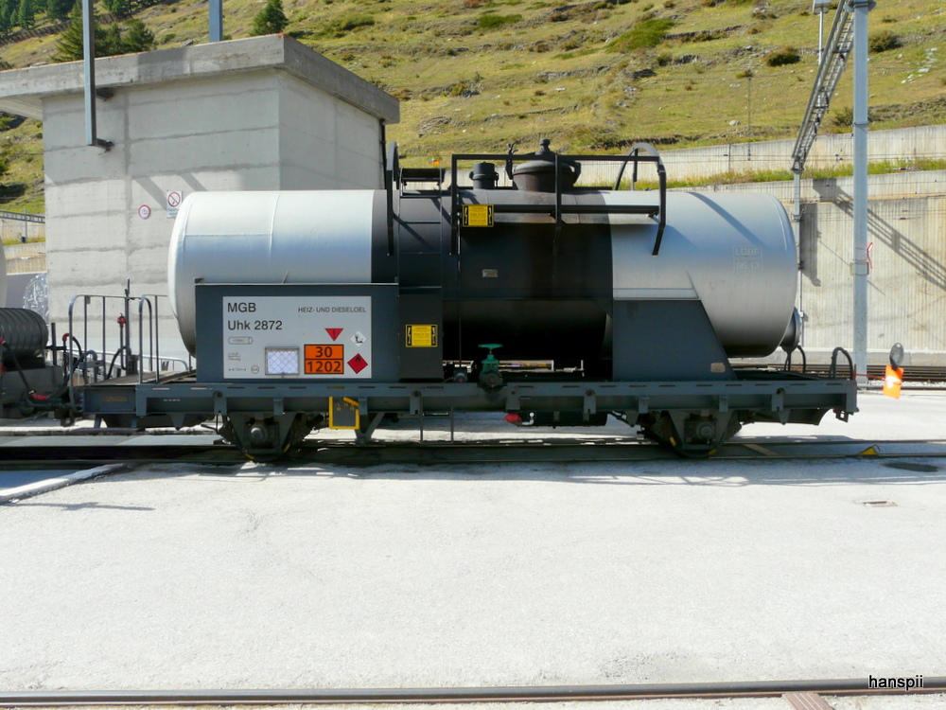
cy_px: 355
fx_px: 875
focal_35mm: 32
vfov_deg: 44.2
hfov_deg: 56.8
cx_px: 473
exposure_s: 1/200
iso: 100
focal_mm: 5.3
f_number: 5.6
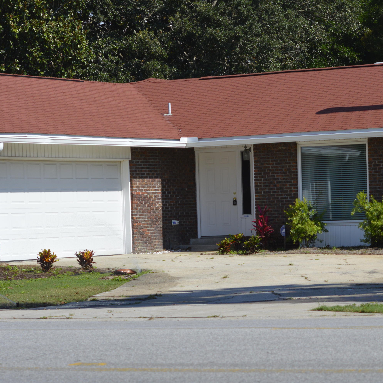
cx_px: 243
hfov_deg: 12.9
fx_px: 1690
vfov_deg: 12.9
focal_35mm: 135
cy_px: 191
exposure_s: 1/2000
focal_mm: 70
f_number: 7.1
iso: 400
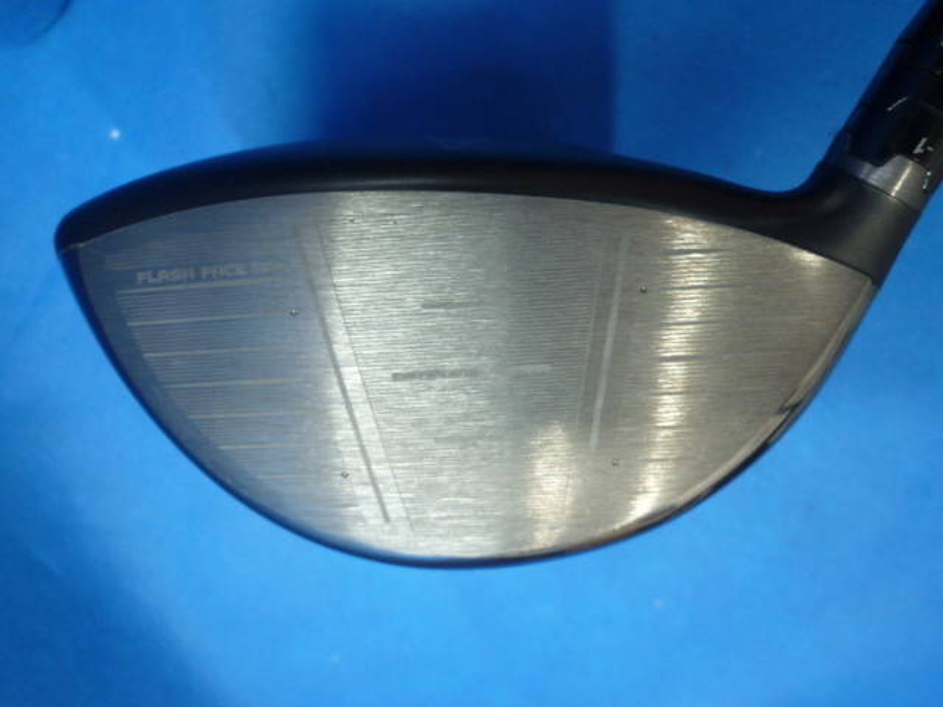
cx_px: 472
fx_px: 790
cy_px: 354
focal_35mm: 29
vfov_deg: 48.2
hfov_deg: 61.7
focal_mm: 5.2
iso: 250
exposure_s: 1/30
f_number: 3
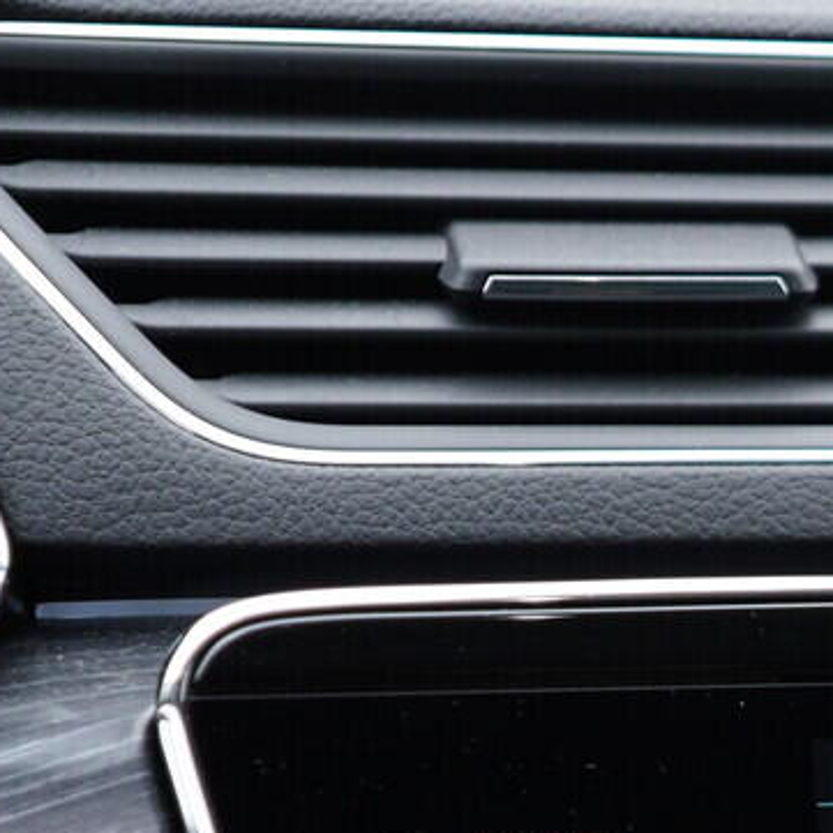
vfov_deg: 13.8
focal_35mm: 122
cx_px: 1412
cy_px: 1052
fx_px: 3321
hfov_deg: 13.1
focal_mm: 24
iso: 160
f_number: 2.8
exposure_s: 1/40
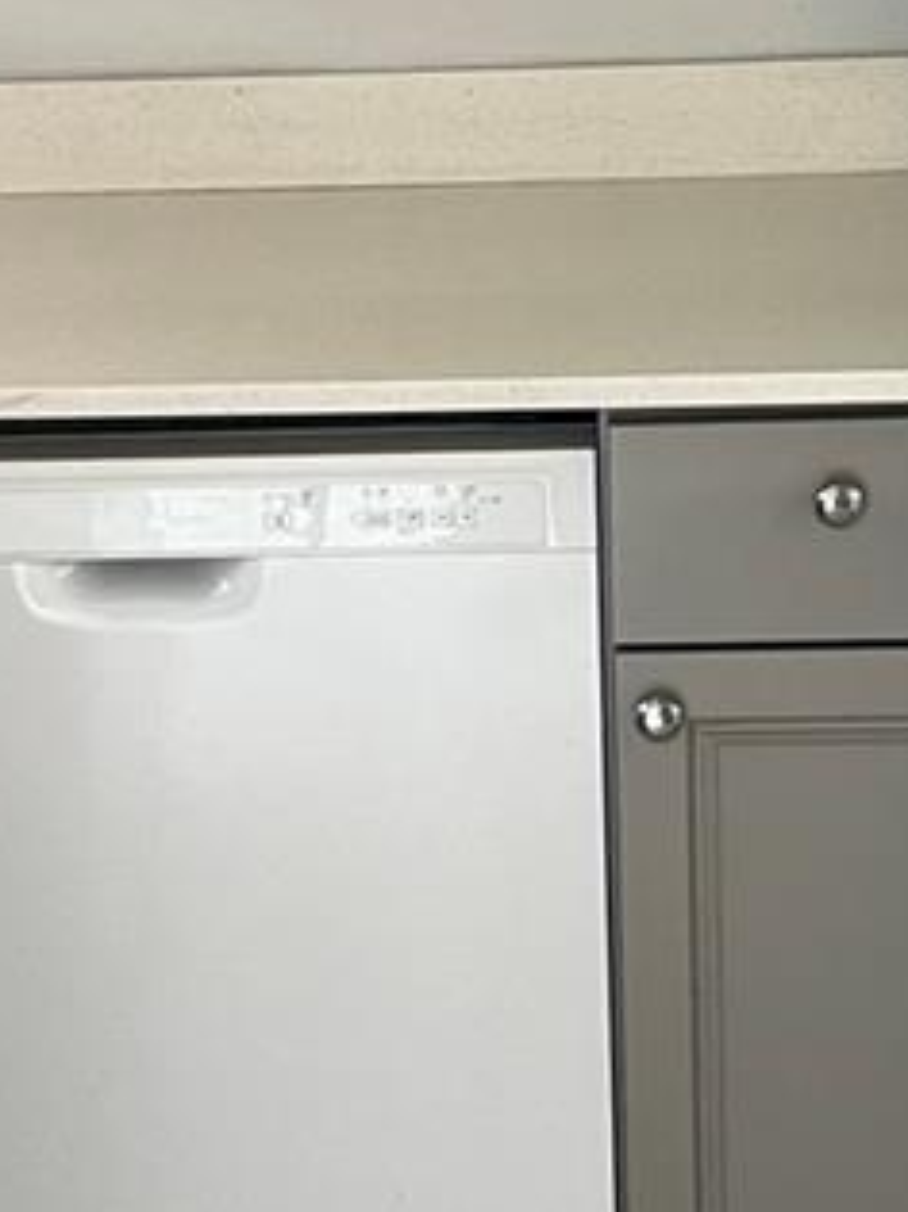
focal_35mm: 99
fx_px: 3465
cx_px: 327
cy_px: 485
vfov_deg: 19.8
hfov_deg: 14.9
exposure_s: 1/60
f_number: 1.5
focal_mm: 5.7
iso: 160
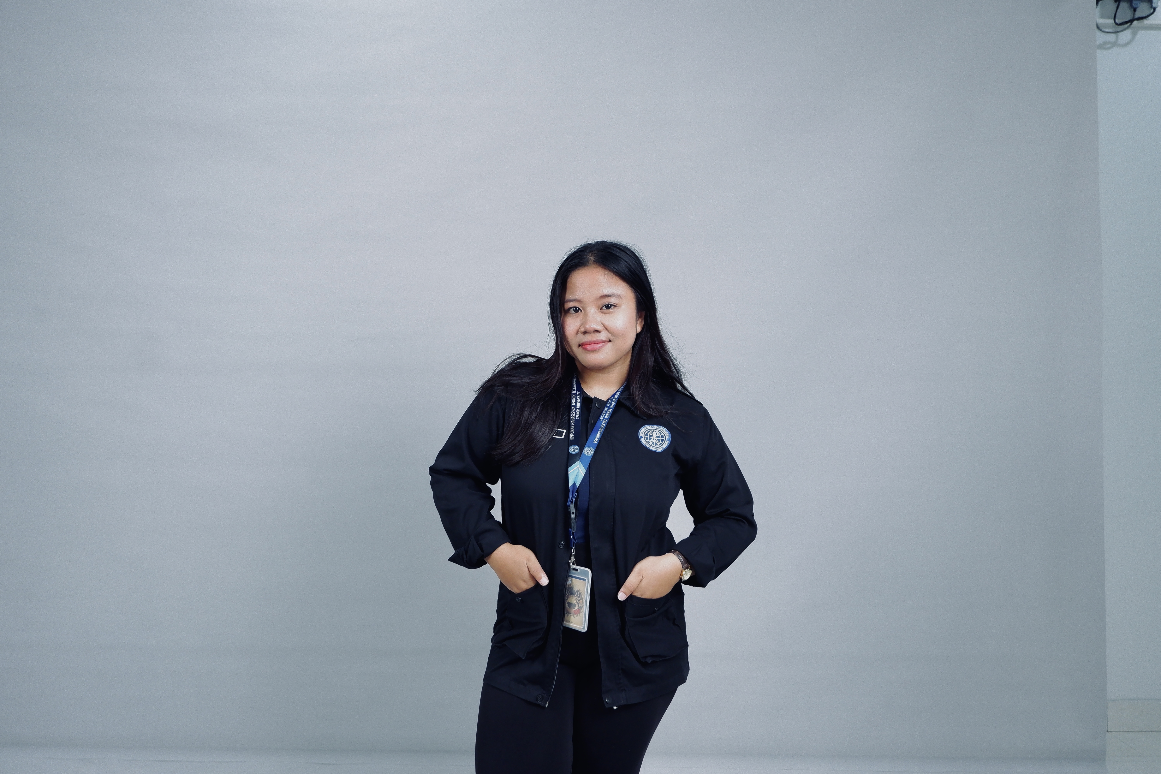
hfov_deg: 61.9
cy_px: 387
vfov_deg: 43.6
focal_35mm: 30
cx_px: 580
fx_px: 967
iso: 1600
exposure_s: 1/100
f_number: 4.2
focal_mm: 20.3
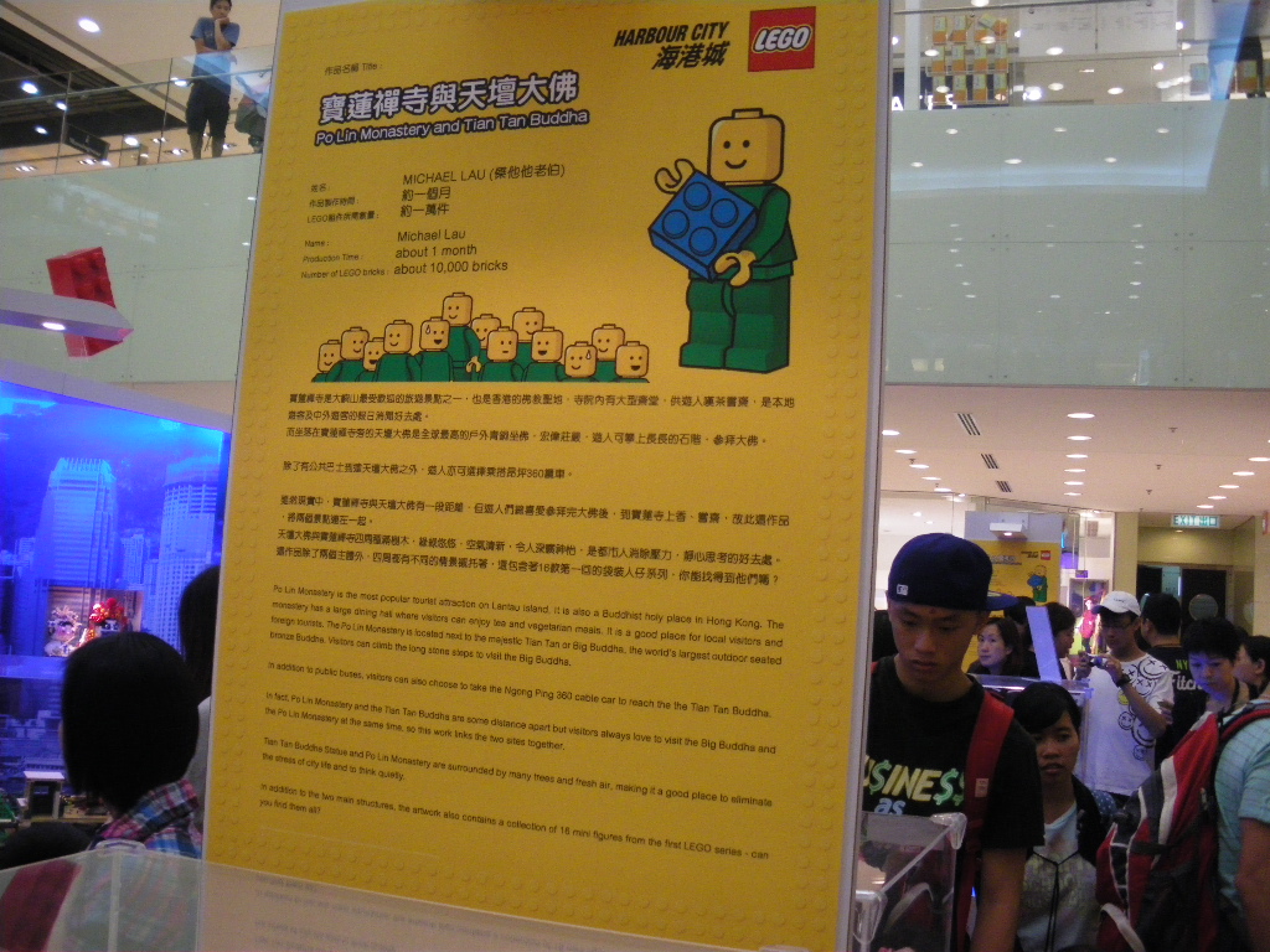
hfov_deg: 51.4
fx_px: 1321
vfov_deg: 39.7
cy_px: 476
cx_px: 635
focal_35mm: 36
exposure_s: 1/80
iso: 400
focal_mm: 6.3
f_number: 3.5
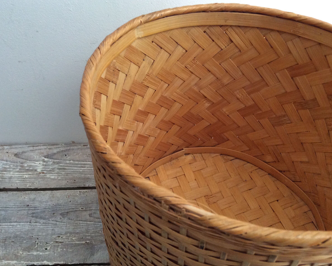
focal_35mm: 34
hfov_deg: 52.8
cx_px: 175
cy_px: 133
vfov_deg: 43.4
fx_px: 334
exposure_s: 1/25
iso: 125
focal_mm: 3.3
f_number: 2.4
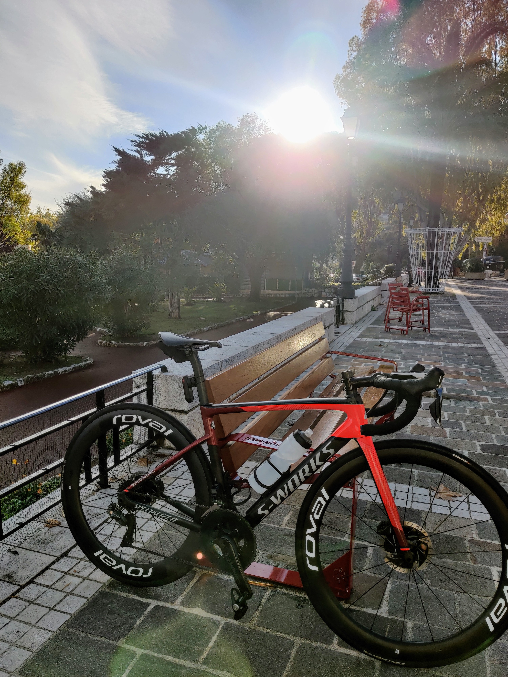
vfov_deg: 65.3
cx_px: 254
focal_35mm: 27
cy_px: 338
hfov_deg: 51.4
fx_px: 528
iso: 100
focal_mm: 4.75
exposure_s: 1/974
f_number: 1.65
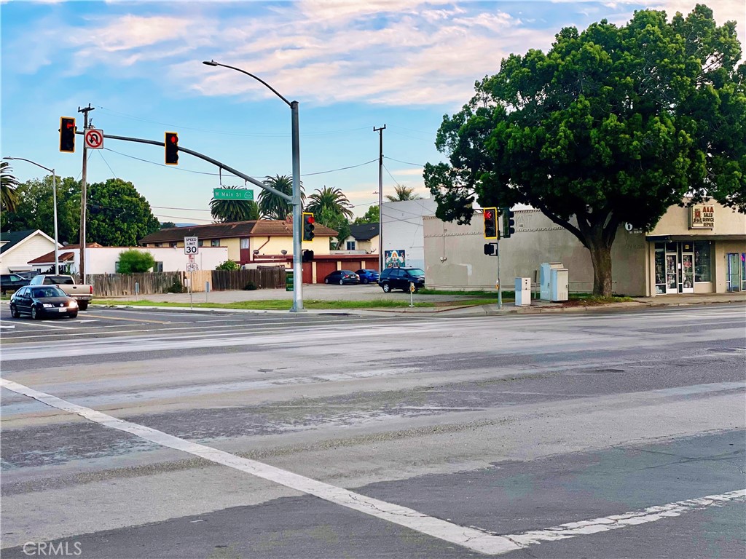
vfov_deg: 28.0
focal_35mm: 52
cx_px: 373
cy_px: 280
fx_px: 1121
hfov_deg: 36.8
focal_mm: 6
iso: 32
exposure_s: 1/615
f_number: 2
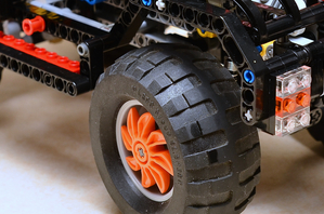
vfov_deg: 9.6
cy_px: -34
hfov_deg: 14.6
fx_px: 1260
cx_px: 220
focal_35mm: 140
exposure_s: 1/320
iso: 200
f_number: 6.3
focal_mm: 35
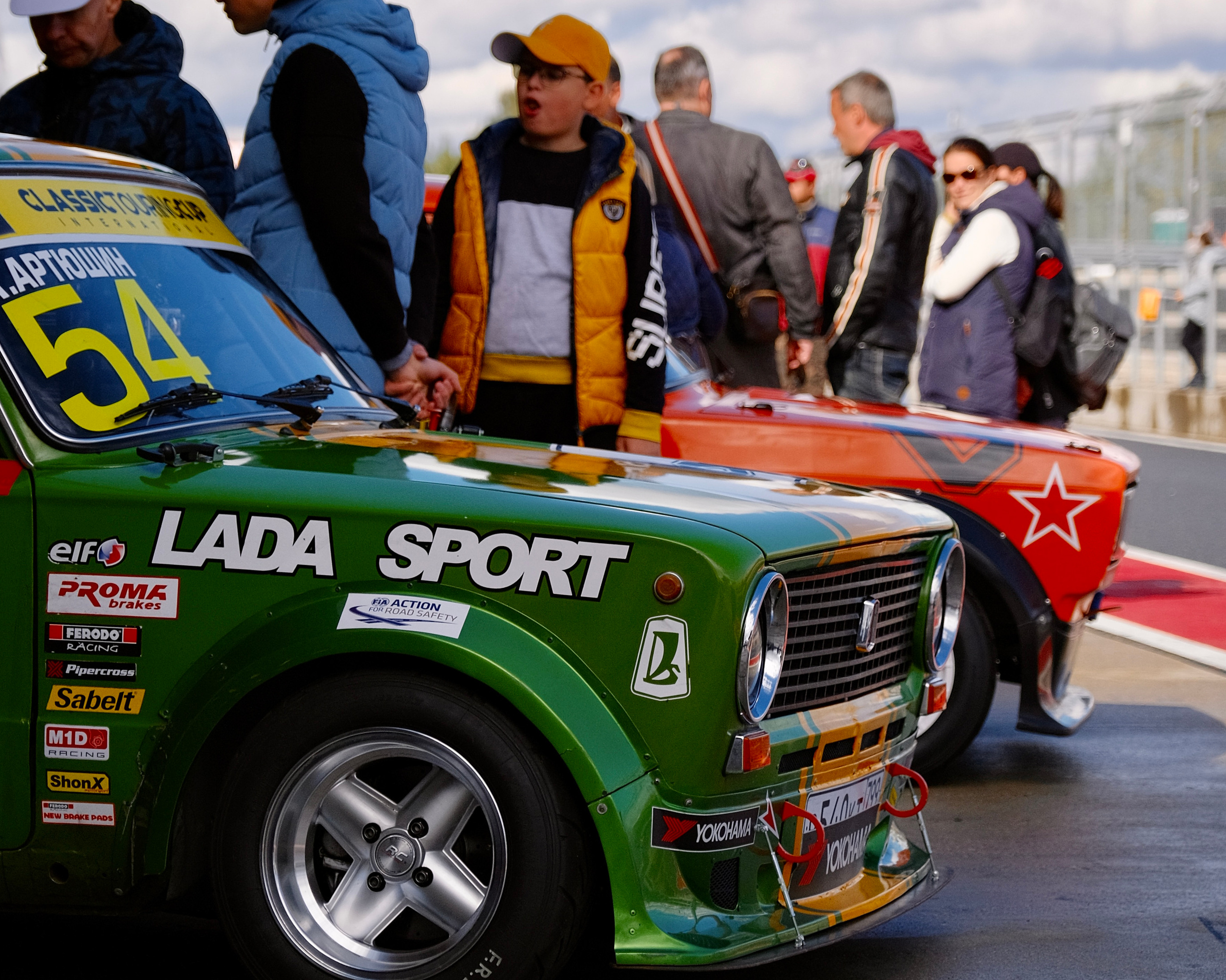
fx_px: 4245
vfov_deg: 13.2
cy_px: 315
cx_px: 613
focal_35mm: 117
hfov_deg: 16.4
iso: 320
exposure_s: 1/4400
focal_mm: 55
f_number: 2.8
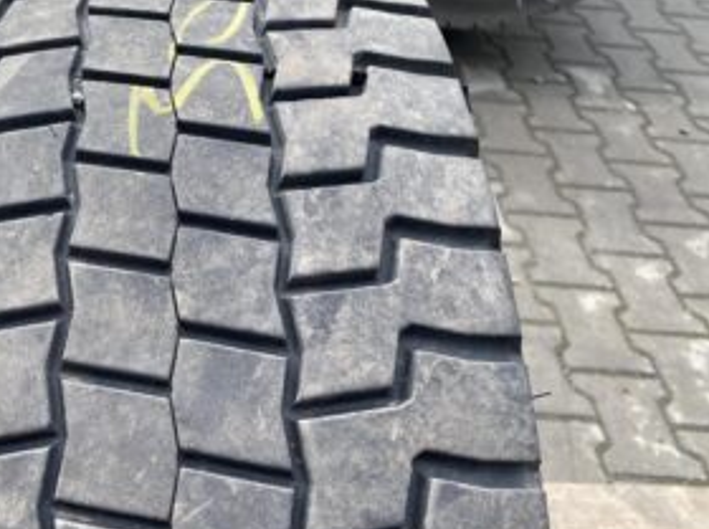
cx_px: 167
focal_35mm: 40
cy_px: 240
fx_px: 818
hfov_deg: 45.1
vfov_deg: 35.8
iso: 32
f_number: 1.8
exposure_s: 1/441
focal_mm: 4.25
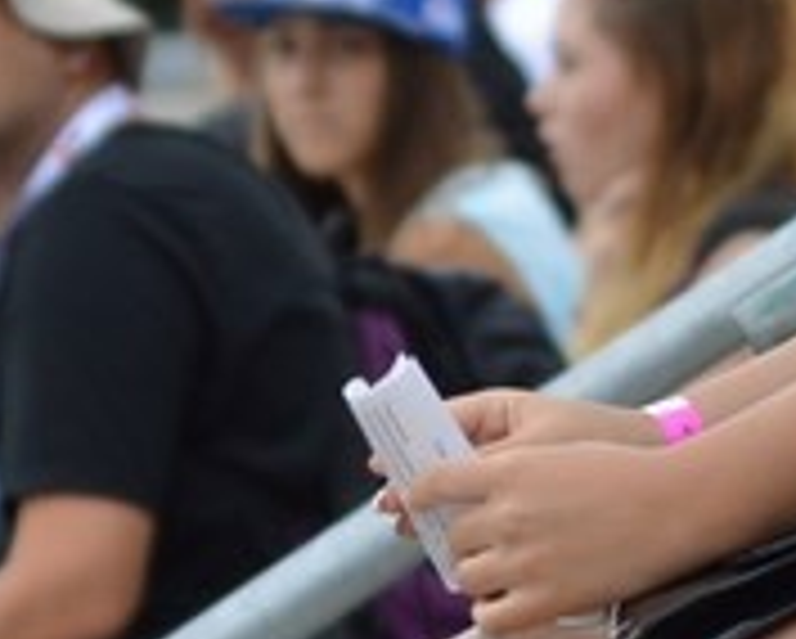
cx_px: 639
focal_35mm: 829
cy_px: -198
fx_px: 19552
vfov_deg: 1.9
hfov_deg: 2.3
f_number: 5
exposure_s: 1/640
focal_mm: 116
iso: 400
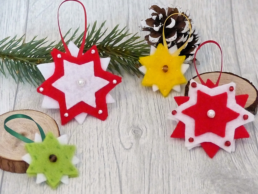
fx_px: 797
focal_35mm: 107
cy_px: 97
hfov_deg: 18.4
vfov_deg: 13.8
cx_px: 129
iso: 1600
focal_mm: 19.2
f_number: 2.8
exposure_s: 1/80
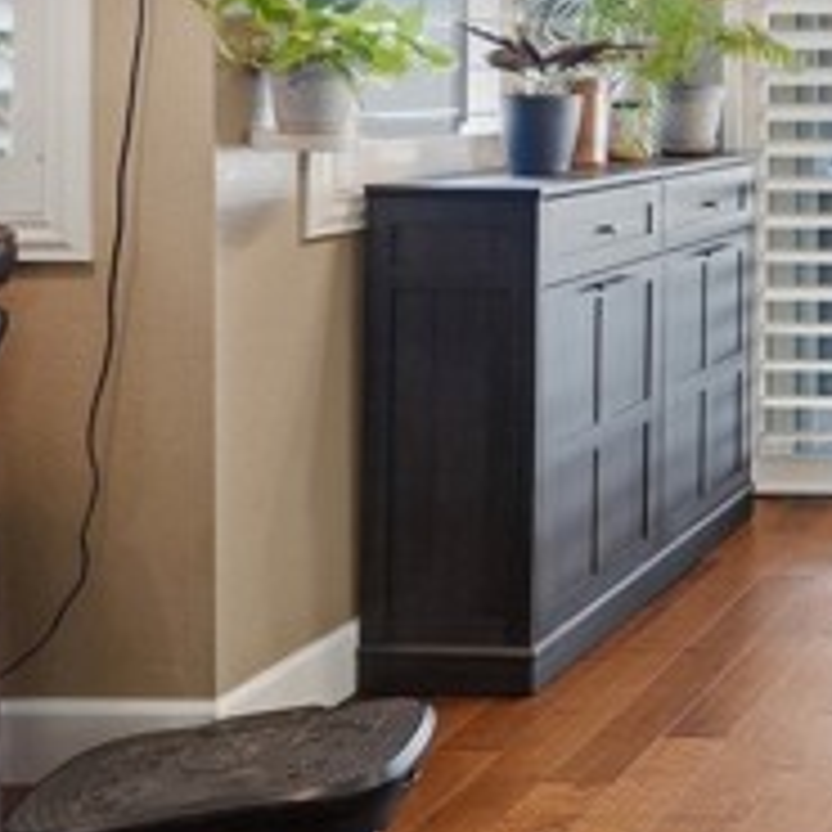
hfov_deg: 25.5
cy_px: 61
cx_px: 1295
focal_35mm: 47
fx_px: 1278
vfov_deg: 33.8
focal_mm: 16
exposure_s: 1/15
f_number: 5
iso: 1000
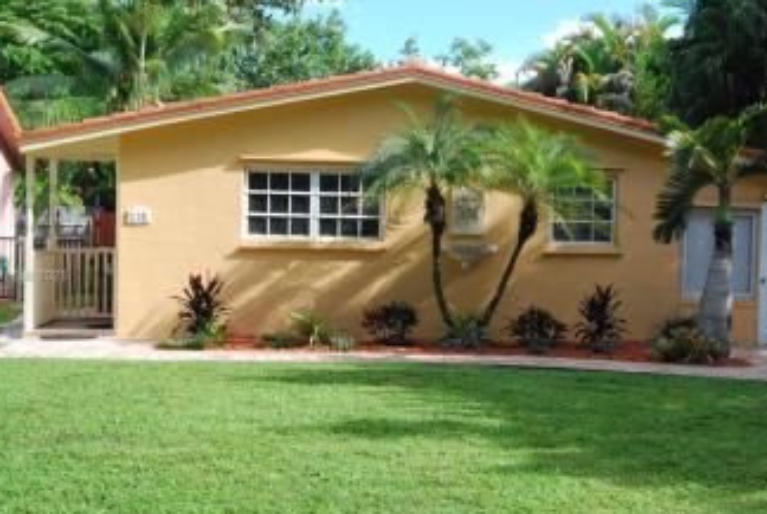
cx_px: 386
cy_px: 277
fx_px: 1237
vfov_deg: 23.4
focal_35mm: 58
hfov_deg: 34.4
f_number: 11
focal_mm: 28
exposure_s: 1/500
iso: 1600
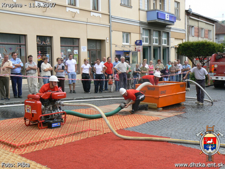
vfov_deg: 31.5
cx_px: 112
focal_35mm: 46
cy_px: 84
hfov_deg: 41.2
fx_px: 299
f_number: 5.6
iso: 80
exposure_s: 1/250
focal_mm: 7.7
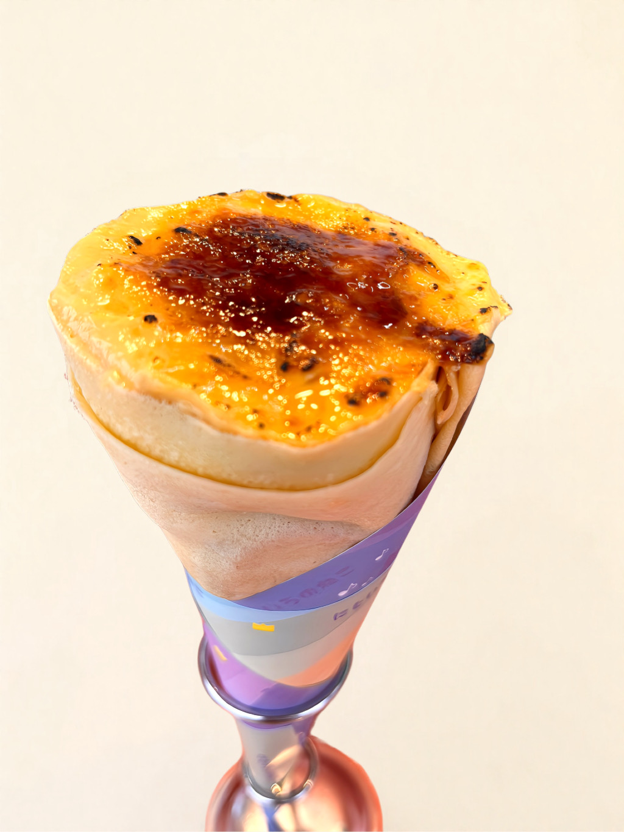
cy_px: 416
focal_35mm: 26
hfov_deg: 53.0
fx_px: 625
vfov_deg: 67.3
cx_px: 312
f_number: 1.6
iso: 40
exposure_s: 1/120
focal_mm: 5.1
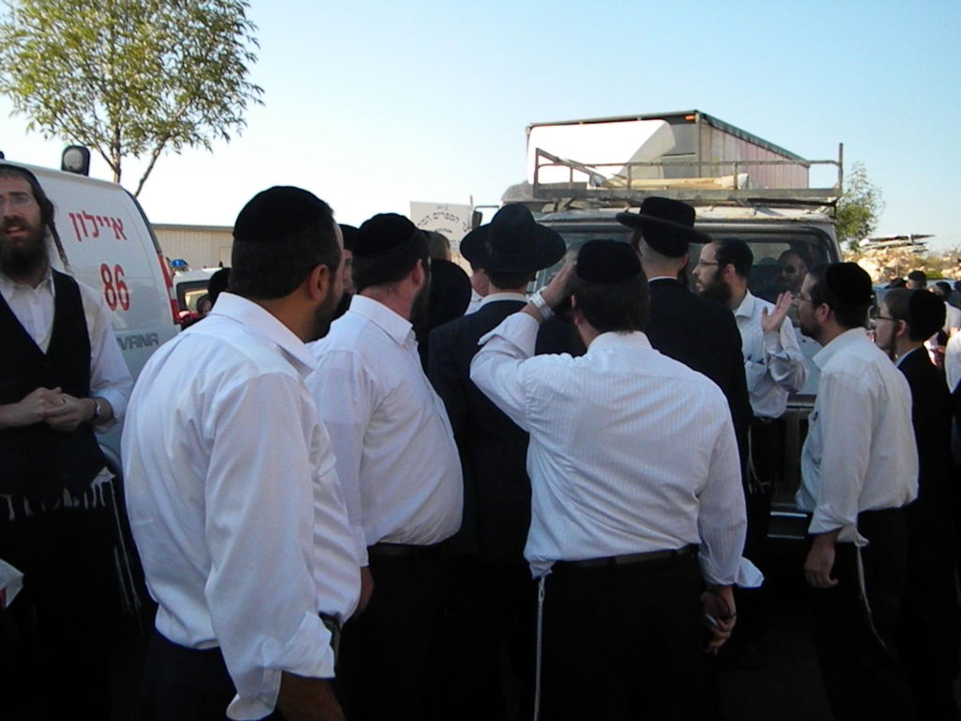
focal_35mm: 36
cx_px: 480
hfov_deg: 51.4
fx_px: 999
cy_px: 360
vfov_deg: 39.7
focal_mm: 6.4
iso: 720
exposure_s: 1/1000
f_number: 7.4
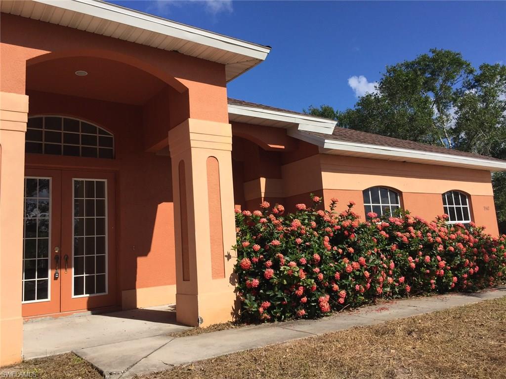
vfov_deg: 48.2
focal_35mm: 29
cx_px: 253
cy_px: 190
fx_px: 424
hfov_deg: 61.7
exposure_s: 1/2639
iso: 32
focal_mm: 4.15
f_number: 2.2
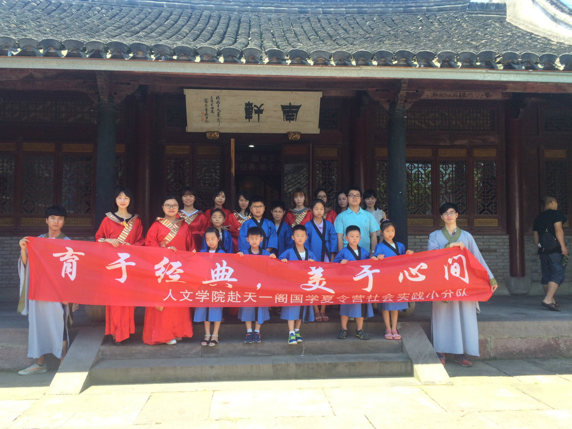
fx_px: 479
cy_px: 214
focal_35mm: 29
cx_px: 286
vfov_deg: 48.2
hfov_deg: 61.7
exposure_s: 1/323
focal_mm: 4.15
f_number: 2.2
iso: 32
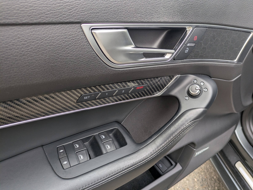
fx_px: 183
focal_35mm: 25
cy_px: 95
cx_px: 126
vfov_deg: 54.9
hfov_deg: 69.4
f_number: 1.89
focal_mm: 5.43
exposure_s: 1/182
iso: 55
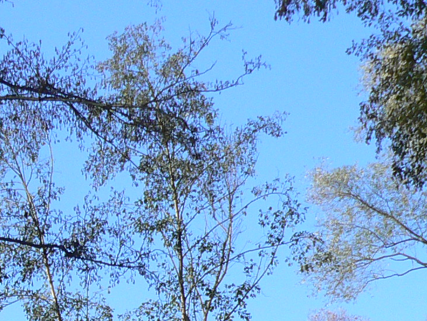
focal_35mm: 139
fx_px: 1715
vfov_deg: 10.0
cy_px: 604
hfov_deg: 13.6
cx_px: -165
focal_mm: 6
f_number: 5.6
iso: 80
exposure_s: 1/250
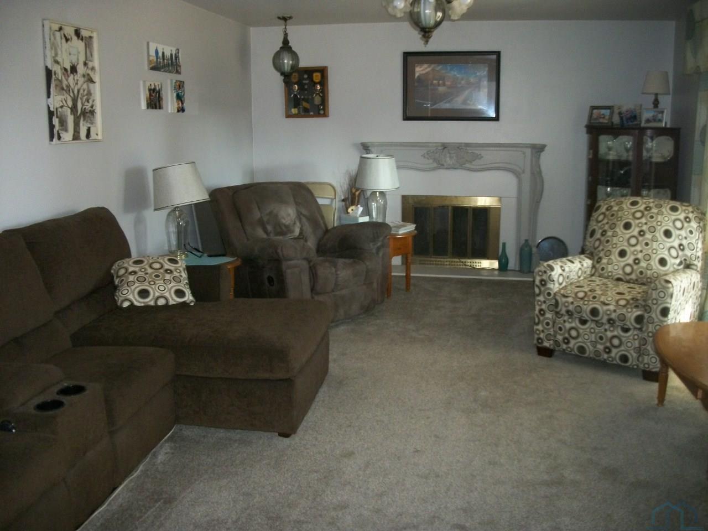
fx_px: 654
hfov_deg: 56.8
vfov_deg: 44.2
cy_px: 266
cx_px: 354
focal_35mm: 32
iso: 250
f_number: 2.9
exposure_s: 1/30
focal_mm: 5.7
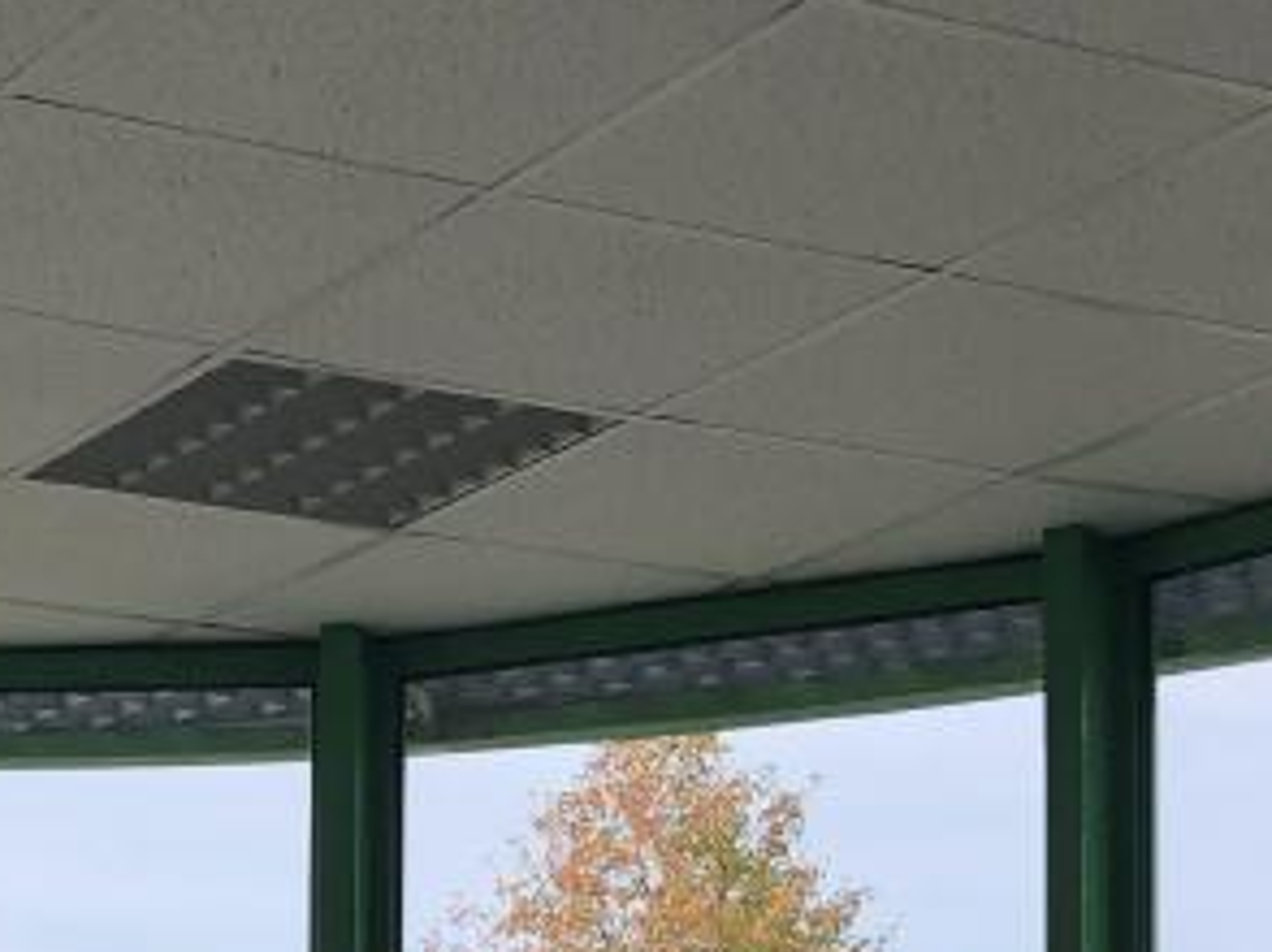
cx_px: 9
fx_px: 4479
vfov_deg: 11.5
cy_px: 1566
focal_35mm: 122
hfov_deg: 15.9
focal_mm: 3.99
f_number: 1.8
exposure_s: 1/432
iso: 20
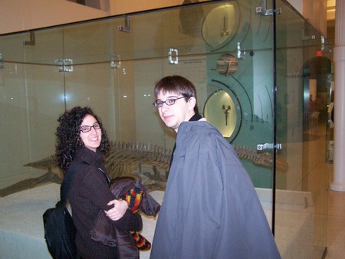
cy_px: 130
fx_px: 379
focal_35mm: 38
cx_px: 172
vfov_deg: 37.8
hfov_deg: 49.0
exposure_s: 1/50
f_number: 2.8
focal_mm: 6.3
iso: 400
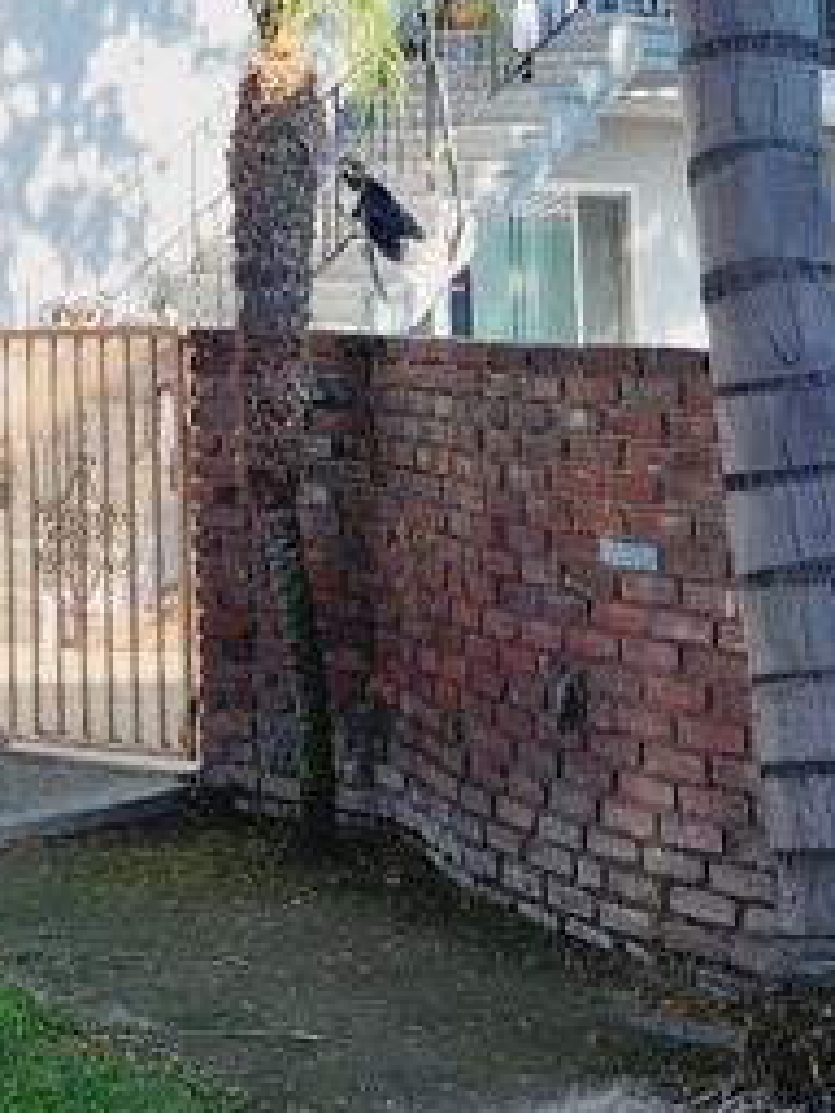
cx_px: -30
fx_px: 2959
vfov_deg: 20.7
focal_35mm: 92
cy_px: 13
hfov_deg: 15.7
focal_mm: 5.4
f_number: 1.8
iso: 20
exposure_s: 1/544
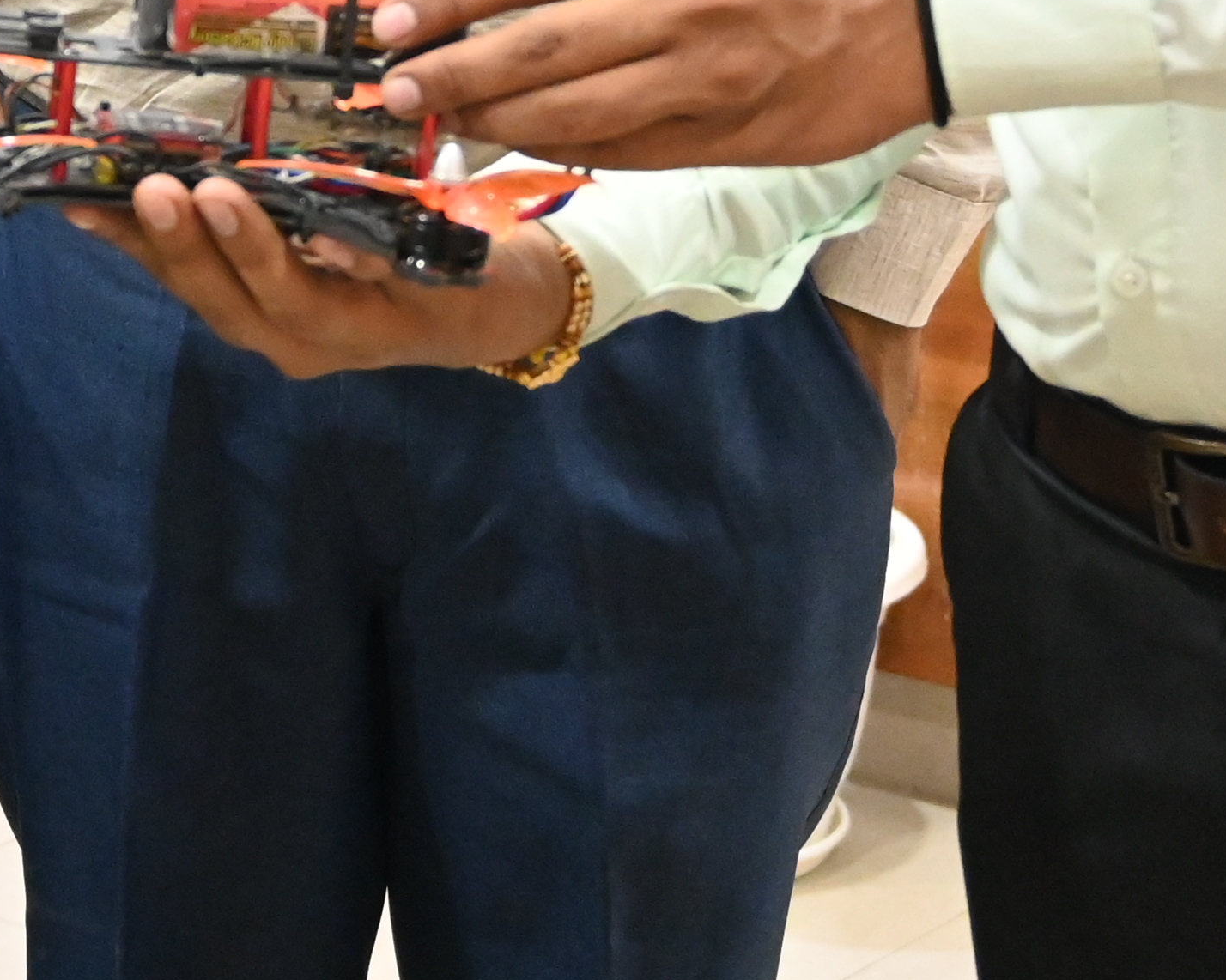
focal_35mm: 173
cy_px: -356
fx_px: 6273
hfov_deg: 11.1
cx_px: 15
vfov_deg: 8.8
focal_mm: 31.5
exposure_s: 1/60
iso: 3600
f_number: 4
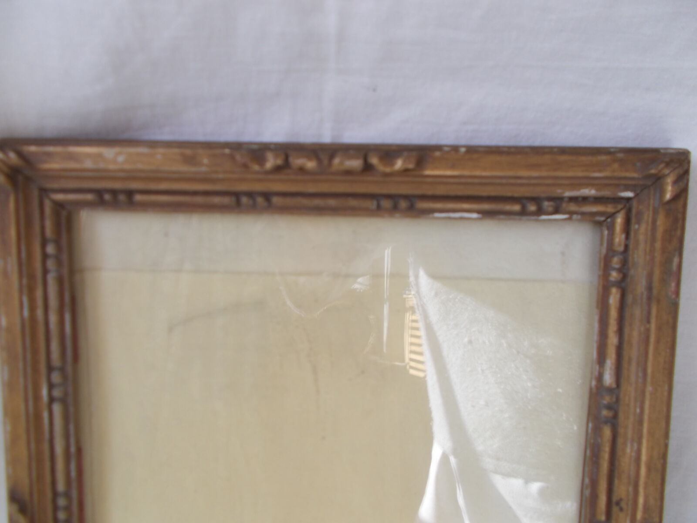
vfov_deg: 53.1
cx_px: 348
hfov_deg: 67.3
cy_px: 262
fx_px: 524
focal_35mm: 26
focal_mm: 4.6
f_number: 3.2
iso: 80
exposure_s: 1/60
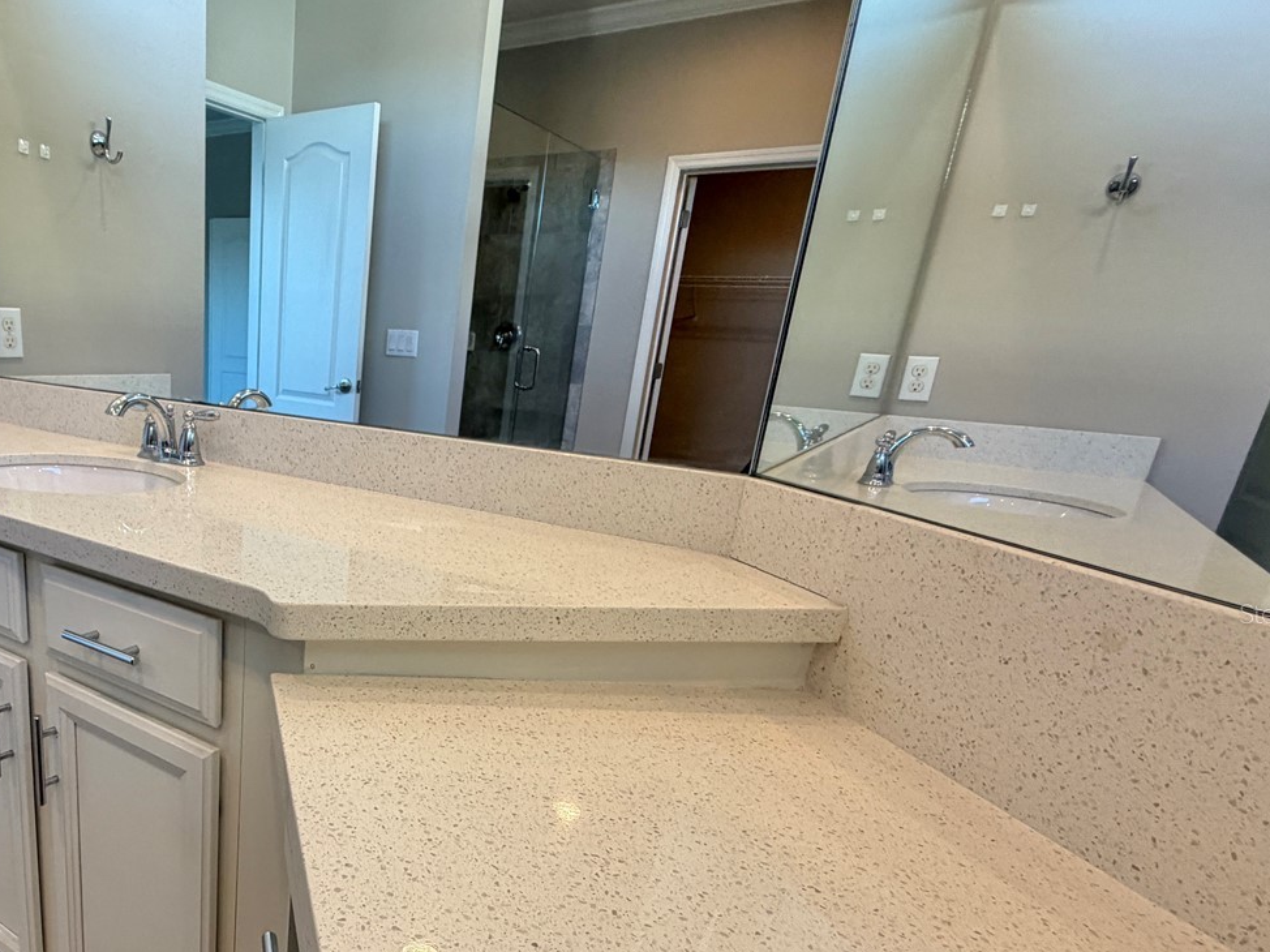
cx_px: 319
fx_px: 844
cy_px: 613
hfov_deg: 69.2
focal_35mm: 23
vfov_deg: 57.9
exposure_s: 1/120
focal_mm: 2.22
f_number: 2.2
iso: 200
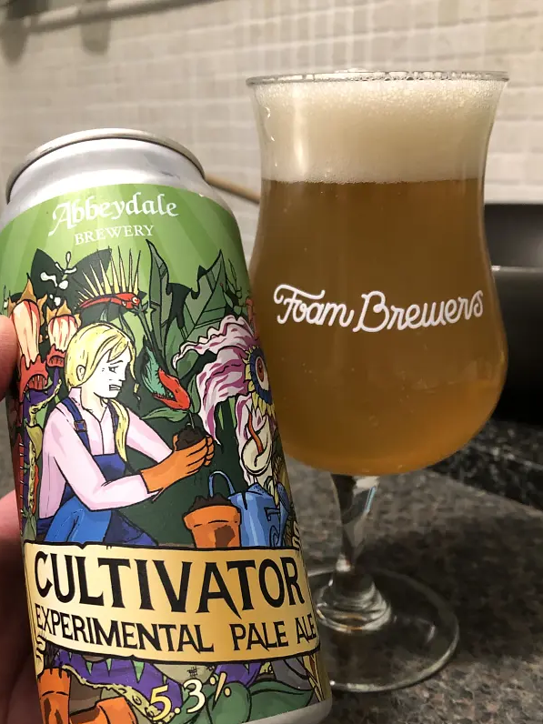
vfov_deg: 50.7
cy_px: 465
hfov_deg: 39.6
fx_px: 753
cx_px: 253
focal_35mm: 36
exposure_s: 1/11
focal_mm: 3.99
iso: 100
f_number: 1.8
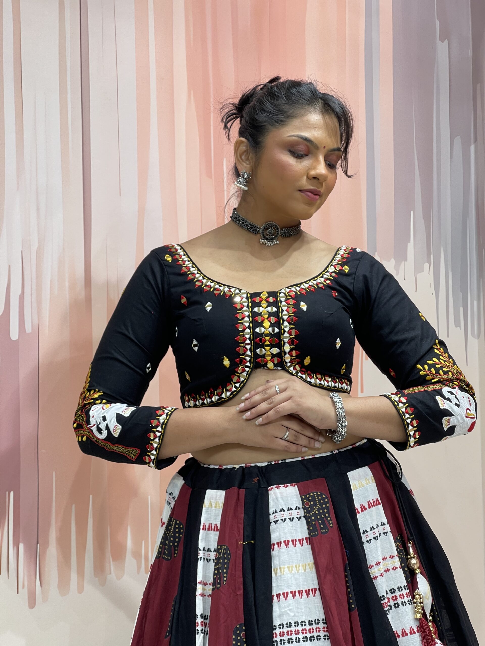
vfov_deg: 30.3
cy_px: 323
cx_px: 242
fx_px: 1196
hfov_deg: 22.9
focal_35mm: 64
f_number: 2.2
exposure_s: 1/100
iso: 40
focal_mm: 7.5
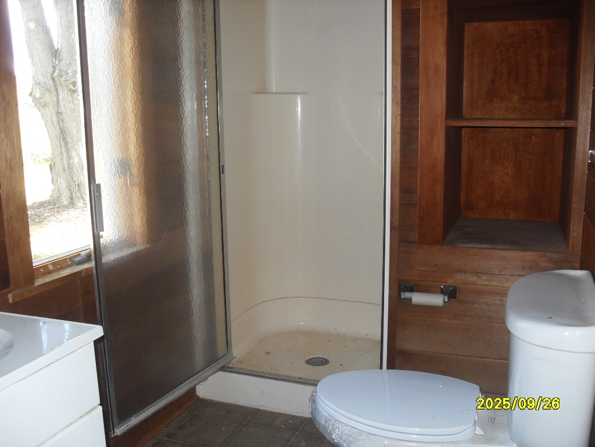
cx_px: 298
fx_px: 584
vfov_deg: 41.8
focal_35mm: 34
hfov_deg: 54.0
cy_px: 224
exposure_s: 1/45
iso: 100
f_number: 2.8
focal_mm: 6.3
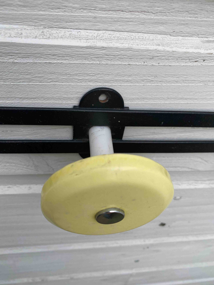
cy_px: 142
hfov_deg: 53.1
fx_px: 214
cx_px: 107
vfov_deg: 67.3
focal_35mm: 26
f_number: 1.8
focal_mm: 4.25
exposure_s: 1/121
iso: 125
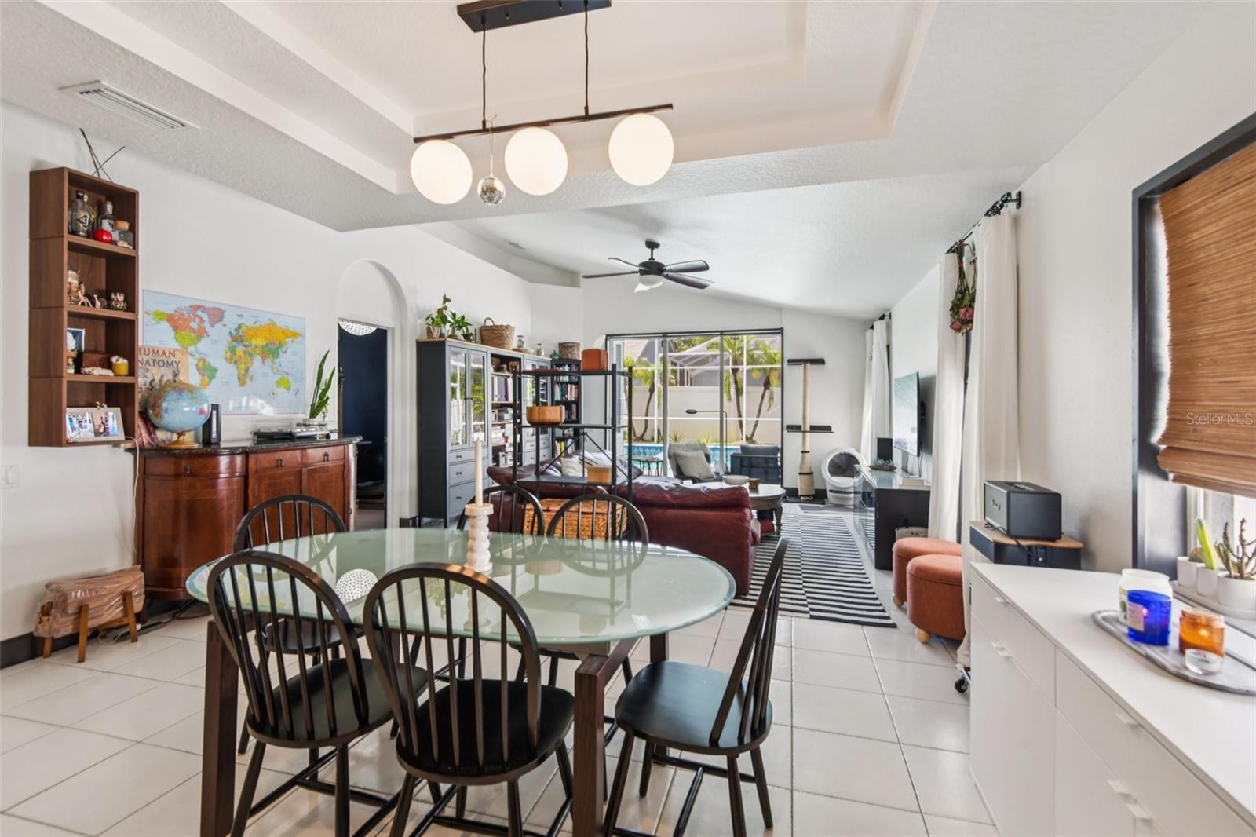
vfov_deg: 73.7
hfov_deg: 96.7
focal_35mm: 16
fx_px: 558
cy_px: 418
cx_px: 628
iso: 400
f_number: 8
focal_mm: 16
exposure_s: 1/25
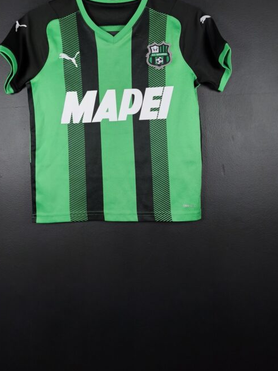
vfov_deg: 62.8
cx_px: 116
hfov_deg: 49.6
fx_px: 300
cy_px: 147
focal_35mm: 28
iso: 400
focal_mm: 6.57
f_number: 1.6
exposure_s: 1/160
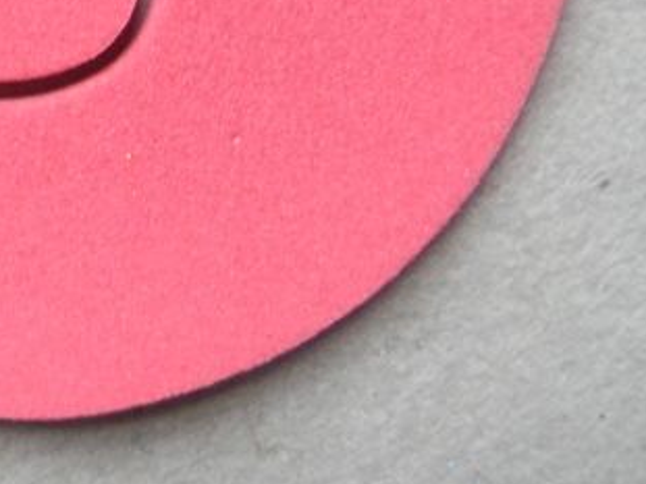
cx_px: -19
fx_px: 1343
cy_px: -89
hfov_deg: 25.5
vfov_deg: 19.3
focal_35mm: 72
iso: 400
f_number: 3.5
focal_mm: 5
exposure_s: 1/19.7
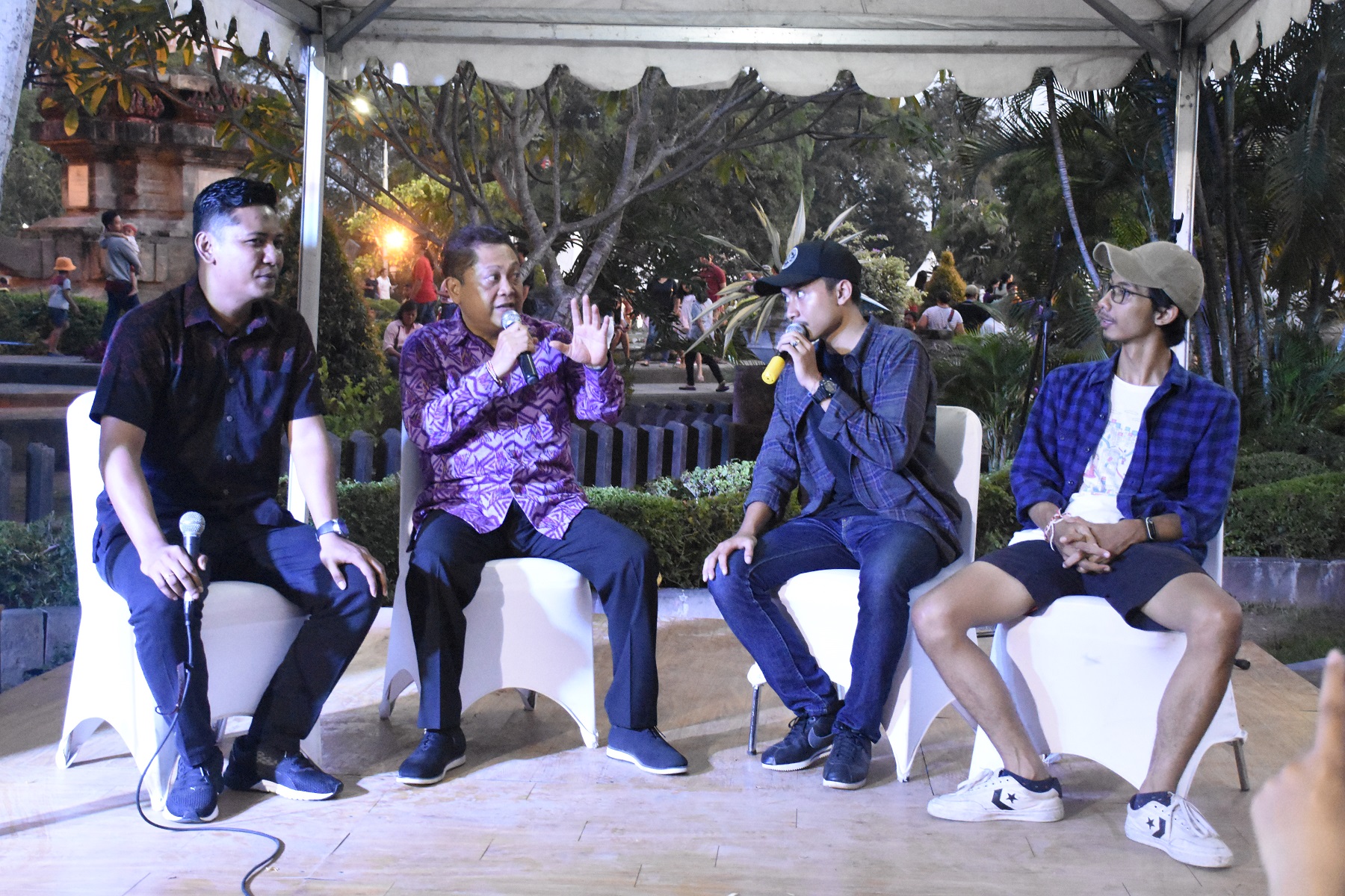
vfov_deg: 26.5
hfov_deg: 38.9
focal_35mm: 51
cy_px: 448
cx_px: 672
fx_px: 1905
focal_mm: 34
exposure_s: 1/125
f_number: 5.6
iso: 12800
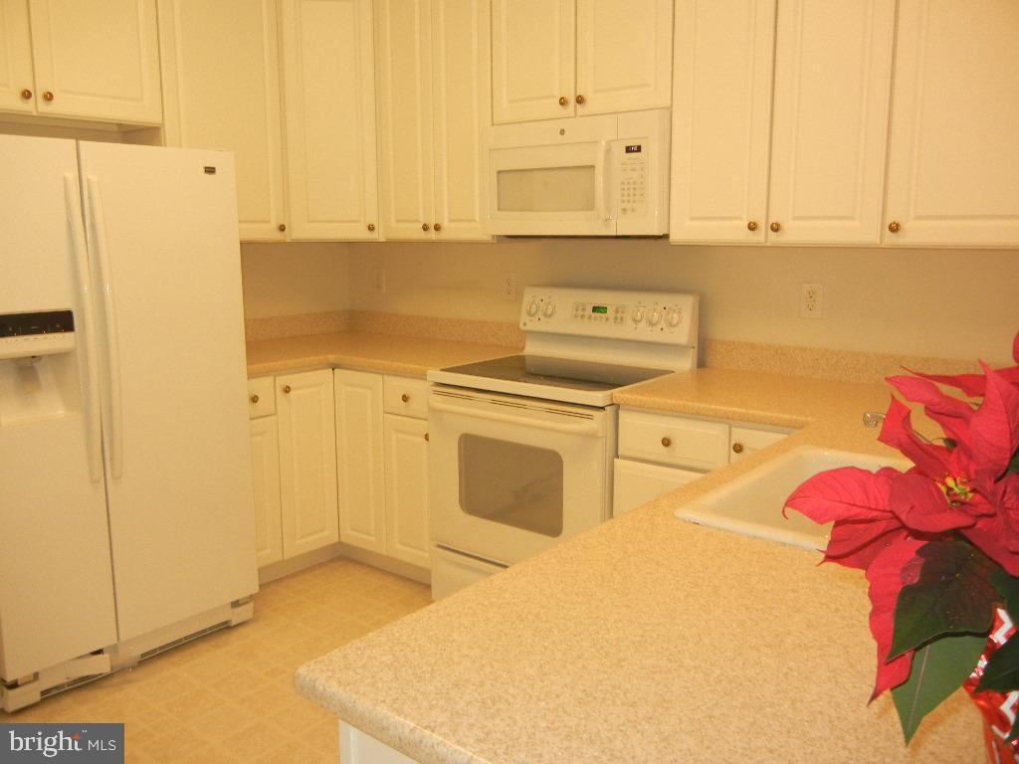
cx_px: 510
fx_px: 883
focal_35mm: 30
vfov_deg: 46.8
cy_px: 382
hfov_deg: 60.0
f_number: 3.5
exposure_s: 1/31.1
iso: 200
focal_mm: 5.4
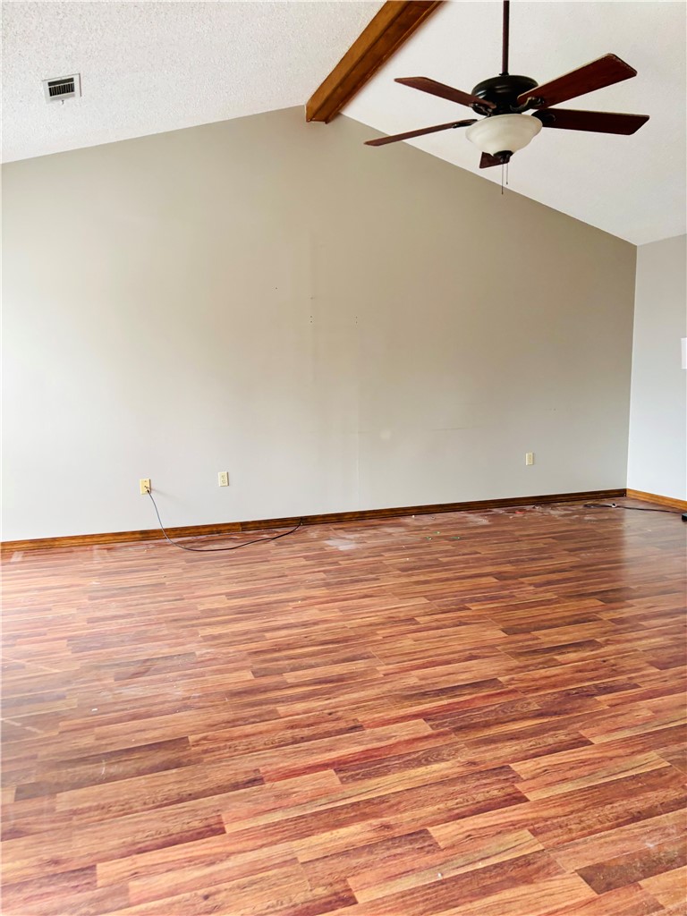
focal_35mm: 26
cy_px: 458
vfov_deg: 67.3
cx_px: 344
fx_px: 688
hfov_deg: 53.1
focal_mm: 5.96
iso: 125
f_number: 1.6
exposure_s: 1/81
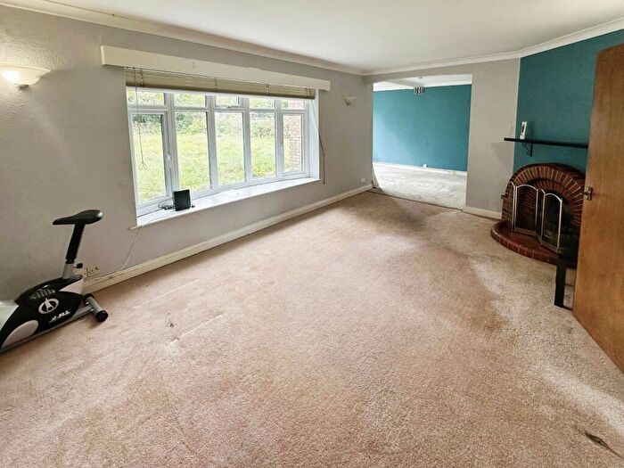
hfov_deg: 102.1
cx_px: 312
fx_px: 252
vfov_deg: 85.7
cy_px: 234
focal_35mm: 14
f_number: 2.2
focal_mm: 2.22
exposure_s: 1/99
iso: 80
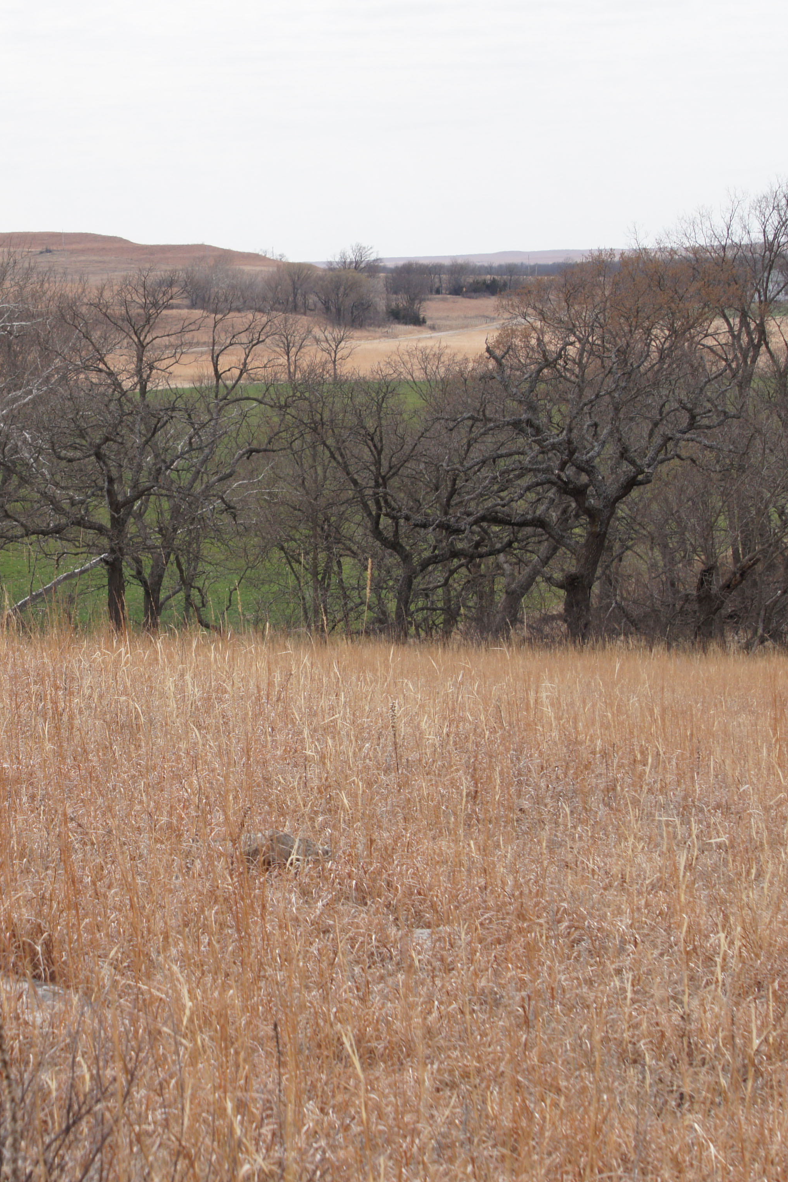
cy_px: 592
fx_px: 4096
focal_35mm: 125
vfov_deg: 16.4
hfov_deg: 10.9
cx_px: 27
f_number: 8
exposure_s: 1/400
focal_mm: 55
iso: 200
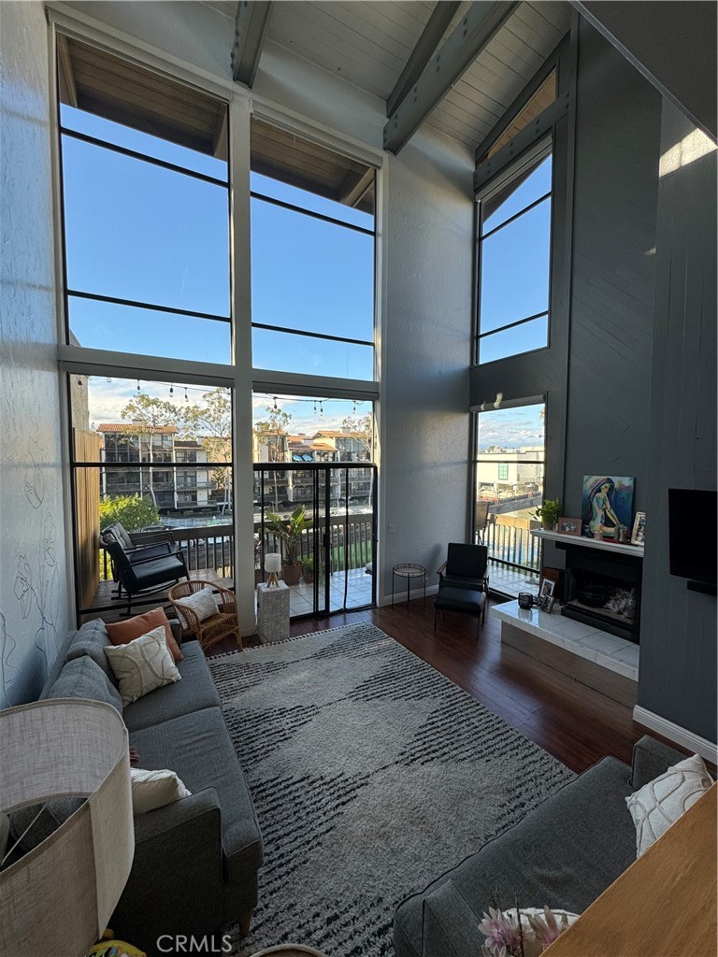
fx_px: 387
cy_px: 478
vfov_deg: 102.1
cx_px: 359
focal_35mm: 14
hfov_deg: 85.7
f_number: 2.2
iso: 40
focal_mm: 2.22
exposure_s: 1/313
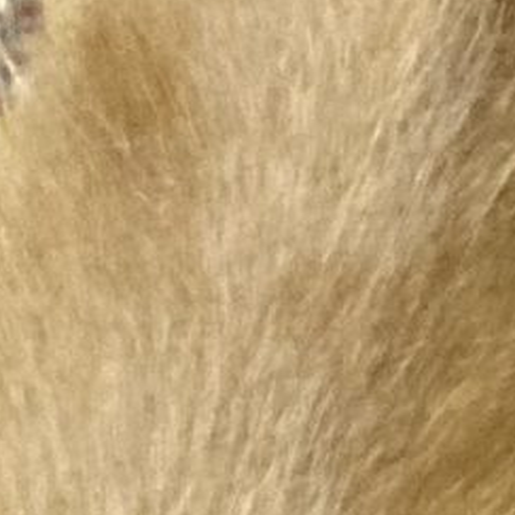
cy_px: 492
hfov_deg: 6.1
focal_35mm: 261
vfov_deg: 6.7
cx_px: 1649
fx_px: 4393
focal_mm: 3.99
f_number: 1.8
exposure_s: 1/30
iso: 400
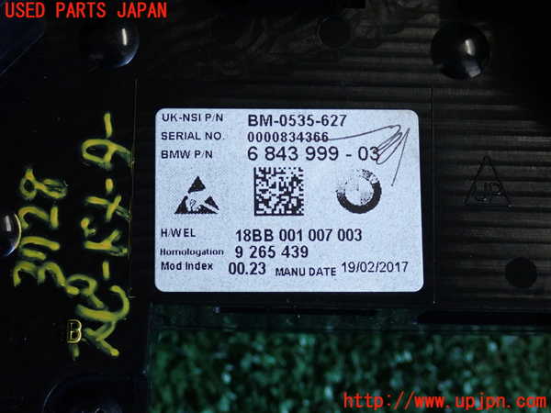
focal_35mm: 88
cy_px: 206
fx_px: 1401
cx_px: 276
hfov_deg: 22.3
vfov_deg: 16.8
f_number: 4.5
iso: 800
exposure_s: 1/125
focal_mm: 15.66
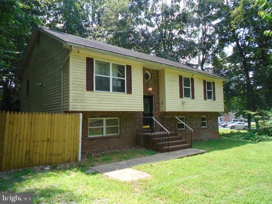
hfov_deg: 67.3
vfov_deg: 53.1
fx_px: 204
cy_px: 102
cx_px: 136
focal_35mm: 26
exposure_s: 1/800
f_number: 3.2
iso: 400
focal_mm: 4.6
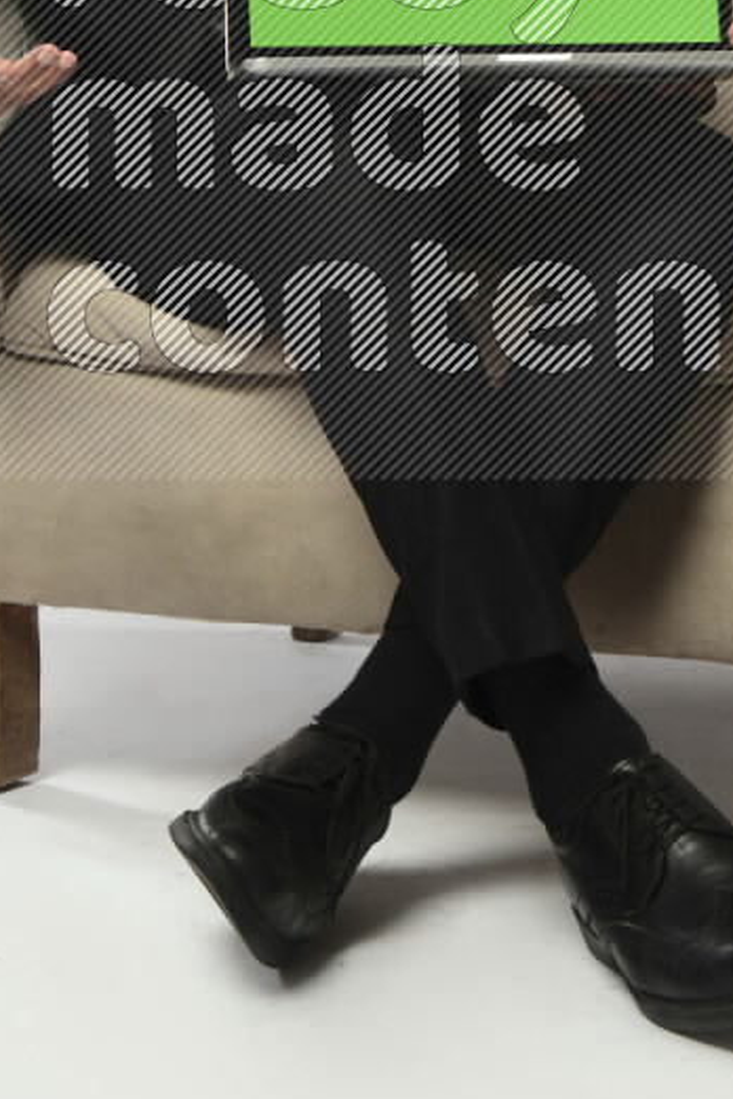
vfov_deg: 21.7
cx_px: 428
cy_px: 118
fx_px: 2810
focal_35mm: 92
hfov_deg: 14.9
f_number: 5.6
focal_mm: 40
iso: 400
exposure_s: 1/125
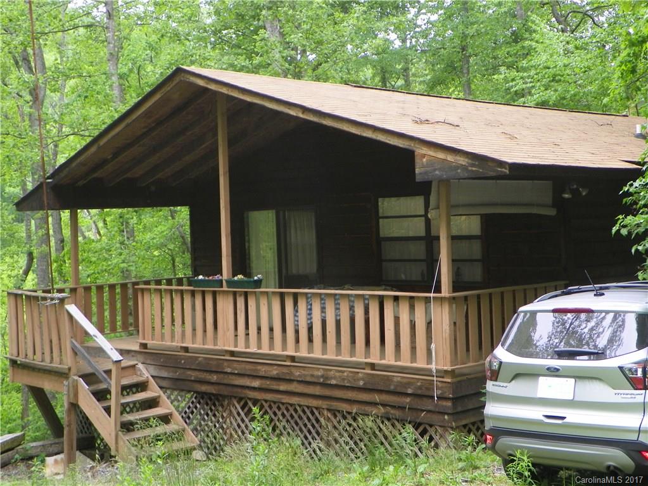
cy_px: 243
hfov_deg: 39.7
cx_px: 324
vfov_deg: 30.3
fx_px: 898
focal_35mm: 48
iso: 64
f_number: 3.2
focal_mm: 8.5
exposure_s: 1/50
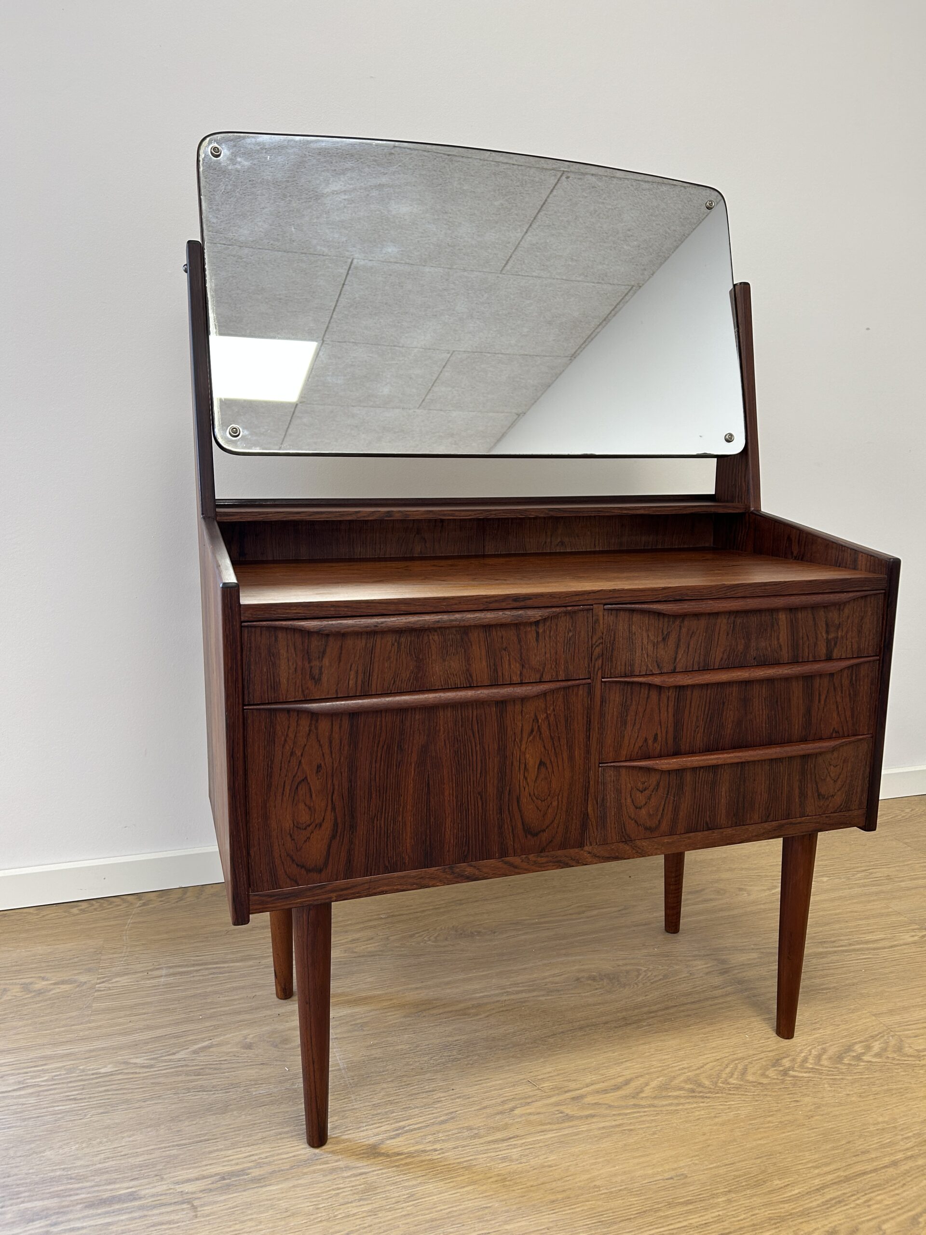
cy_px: 618
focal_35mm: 26
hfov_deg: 53.1
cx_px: 463
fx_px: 927
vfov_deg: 67.3
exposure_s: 1/100
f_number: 1.5
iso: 64
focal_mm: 5.7
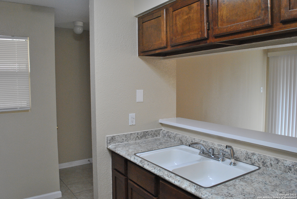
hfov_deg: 61.9
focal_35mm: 30
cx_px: 148
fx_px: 248
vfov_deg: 43.7
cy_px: 100
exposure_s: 1/20
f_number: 8
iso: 800
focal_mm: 20
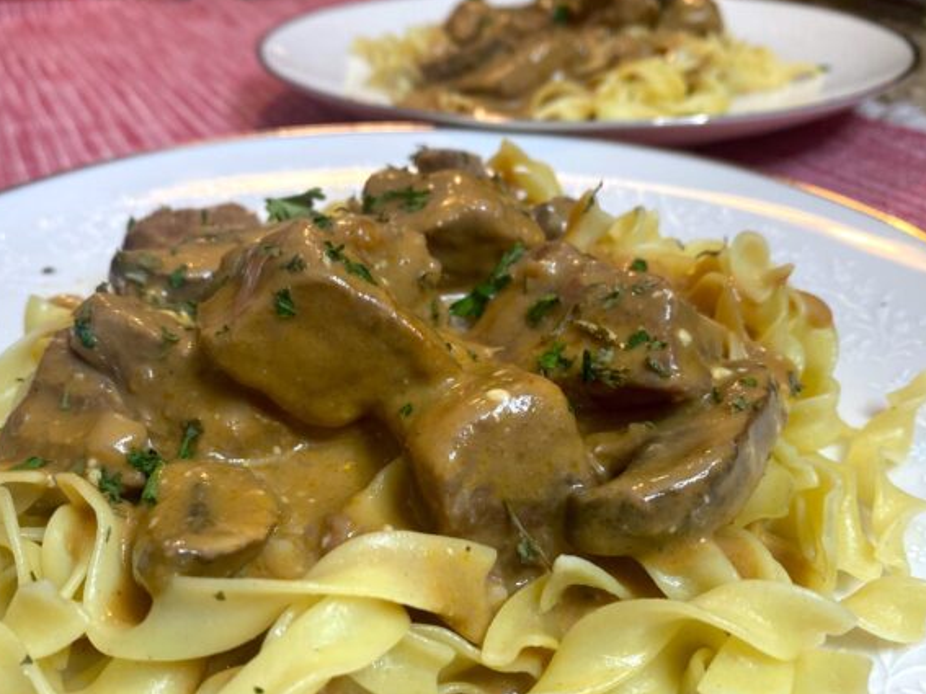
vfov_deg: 42.8
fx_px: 883
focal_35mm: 33
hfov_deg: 55.2
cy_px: 390
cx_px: 410
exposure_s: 1/60
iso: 80
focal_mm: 4.25
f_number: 1.8
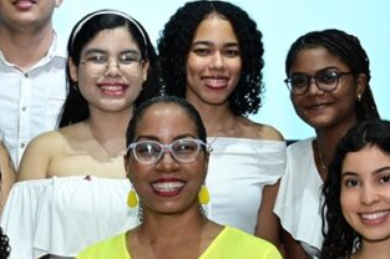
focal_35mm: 131
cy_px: 162
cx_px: 78
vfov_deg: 10.4
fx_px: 1418
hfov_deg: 15.6
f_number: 5.6
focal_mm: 40
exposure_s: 1/200
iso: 2500
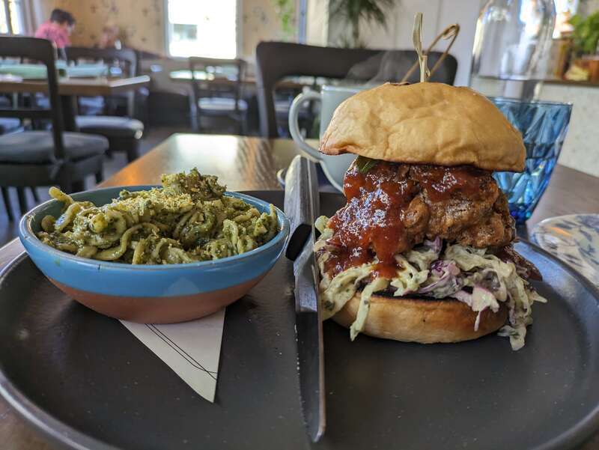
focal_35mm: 25
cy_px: 225
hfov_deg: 69.4
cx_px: 300
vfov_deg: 54.9
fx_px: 433
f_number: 1.89
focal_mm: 5.43
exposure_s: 1/60
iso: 57
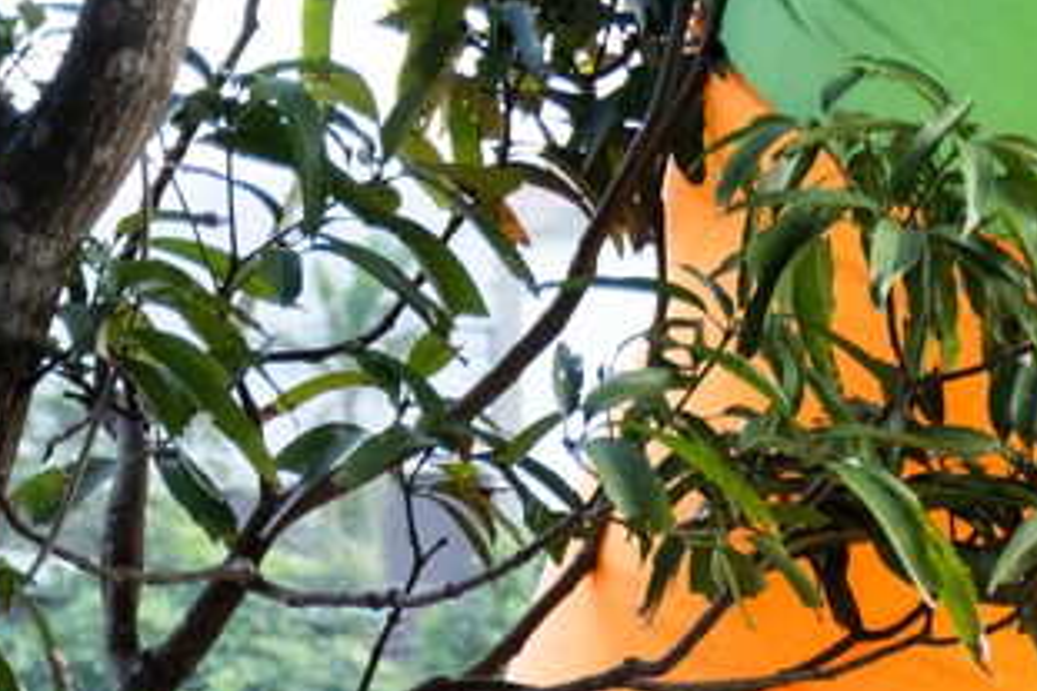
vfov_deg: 5.6
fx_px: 6852
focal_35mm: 238
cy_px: 1470
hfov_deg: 7.5
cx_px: 3184
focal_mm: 37
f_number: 2.8
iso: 800
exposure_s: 1/800
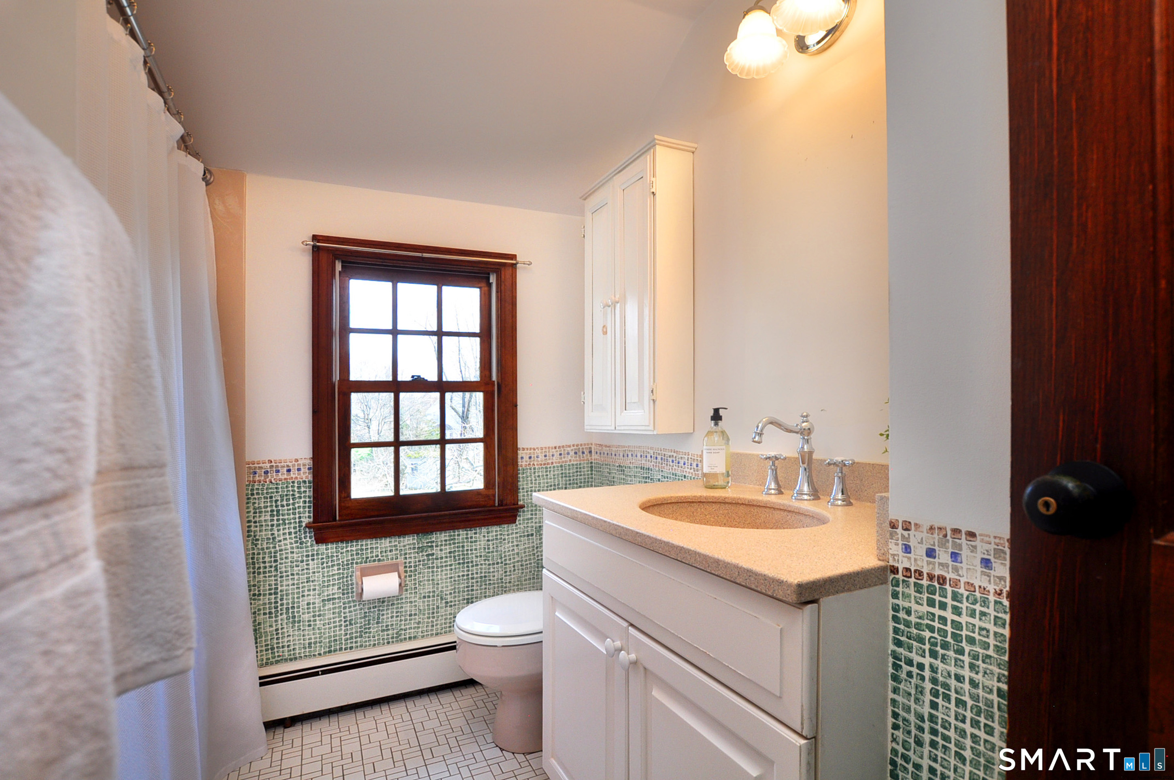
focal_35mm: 18
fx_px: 586
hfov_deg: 90.1
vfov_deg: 67.2
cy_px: 390
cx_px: 587
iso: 250
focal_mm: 12
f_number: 5
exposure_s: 1/80
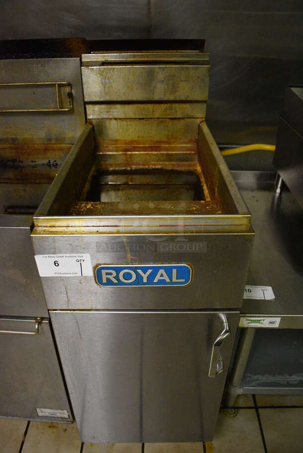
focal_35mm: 27
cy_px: 226
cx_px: 152
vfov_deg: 67.3
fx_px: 340
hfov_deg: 48.0
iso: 5000
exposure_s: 1/125
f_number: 3.5
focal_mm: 18
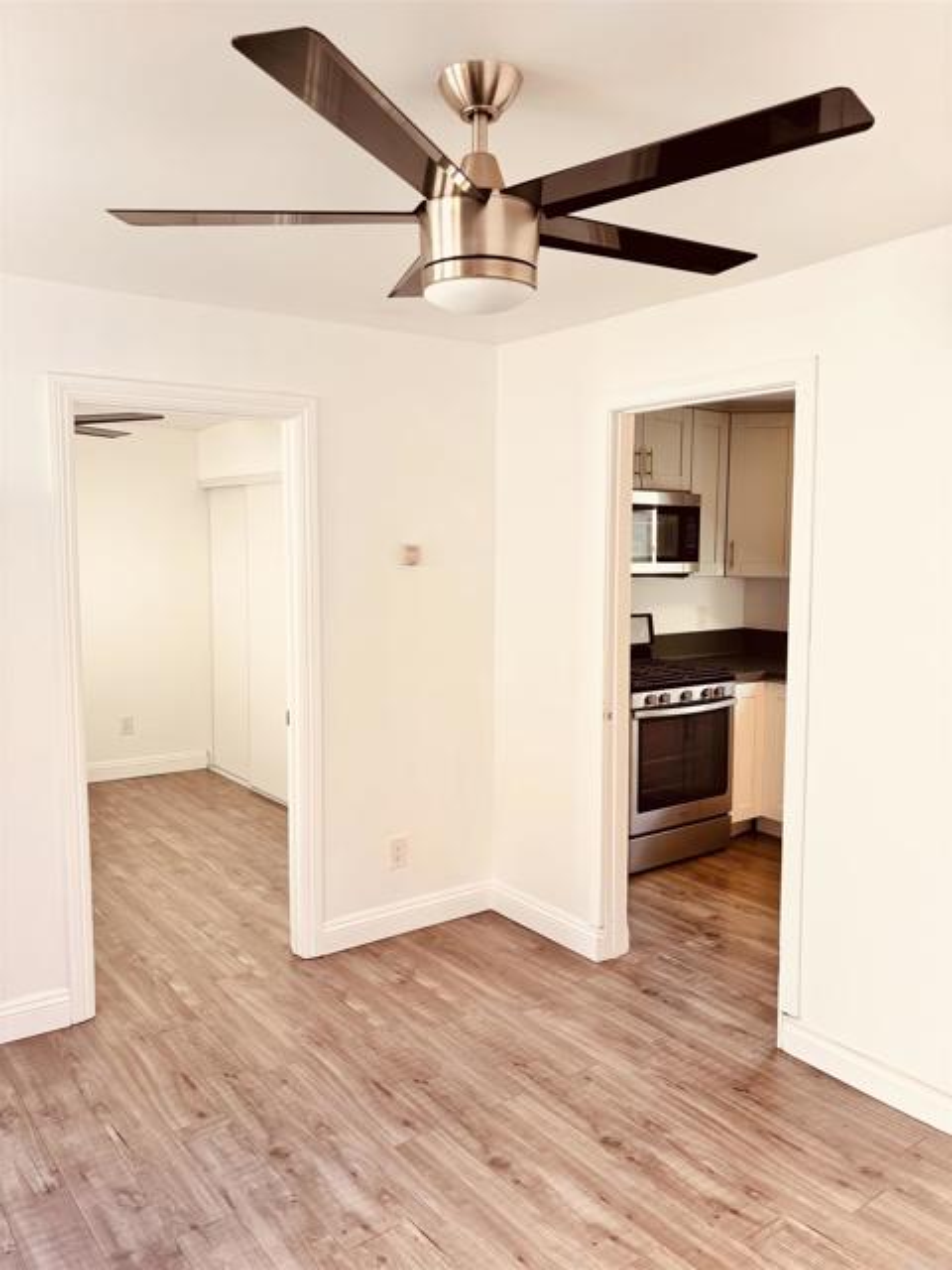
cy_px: 635
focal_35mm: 26
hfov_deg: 53.1
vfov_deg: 67.3
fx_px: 953
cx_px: 476
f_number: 1.6
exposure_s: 1/120
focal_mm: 5.96
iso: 64
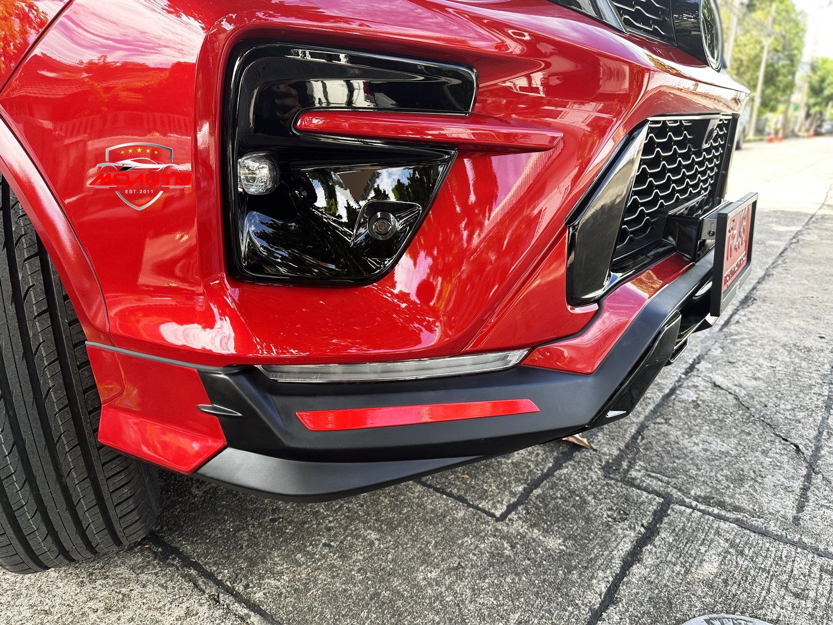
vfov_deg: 56.8
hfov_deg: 71.6
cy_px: 312
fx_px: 578
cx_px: 416
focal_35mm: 24
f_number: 1.78
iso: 80
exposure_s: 1/290
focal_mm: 6.86
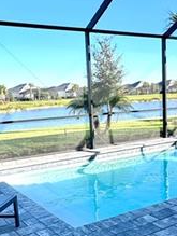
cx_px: 117
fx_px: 333
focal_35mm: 49
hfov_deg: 29.6
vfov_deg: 38.6
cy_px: 148
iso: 40
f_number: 2.2
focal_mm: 2.22
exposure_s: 1/664
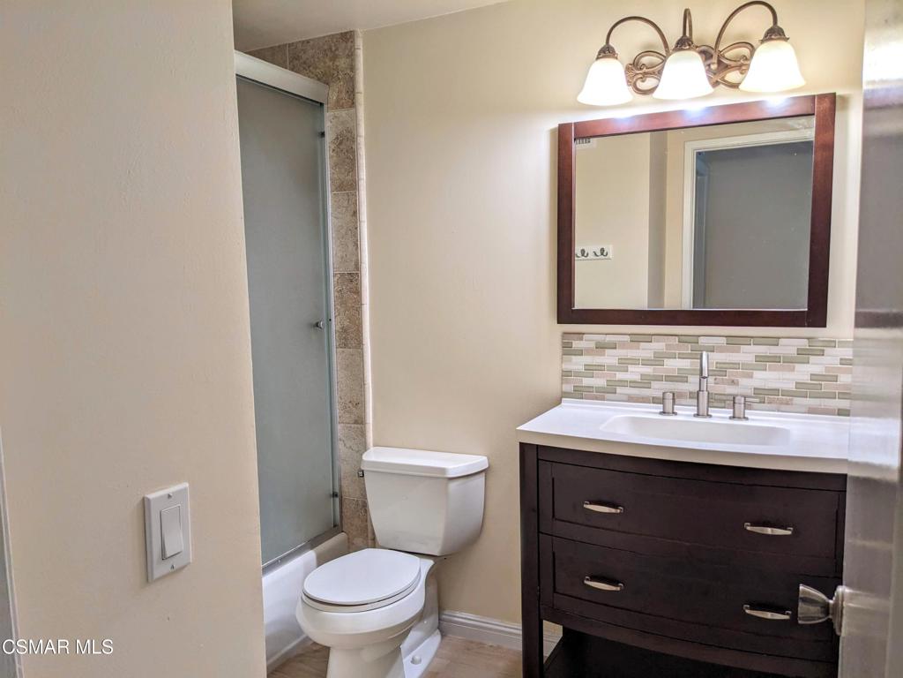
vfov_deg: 51.4
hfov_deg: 65.3
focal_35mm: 27
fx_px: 704
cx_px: 452
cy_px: 339
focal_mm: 4.38
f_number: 1.73
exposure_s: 1/120
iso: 60
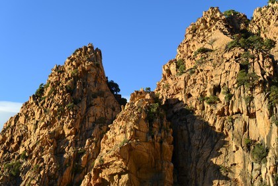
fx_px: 371
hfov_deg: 41.1
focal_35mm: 48
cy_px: 93
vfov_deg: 28.1
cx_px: 139
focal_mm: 48
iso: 100
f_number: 6.3
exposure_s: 1/200
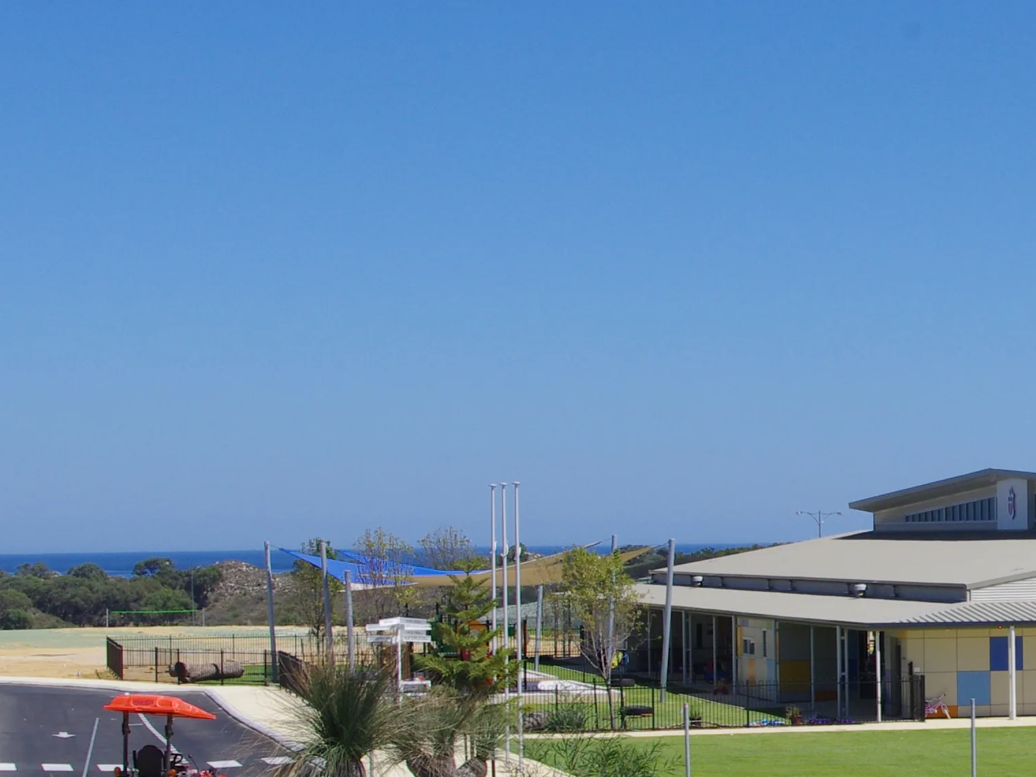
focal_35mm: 114
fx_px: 3412
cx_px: 1227
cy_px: 576
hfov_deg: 16.6
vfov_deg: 13.0
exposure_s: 1/200
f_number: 14
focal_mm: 28.13
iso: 200
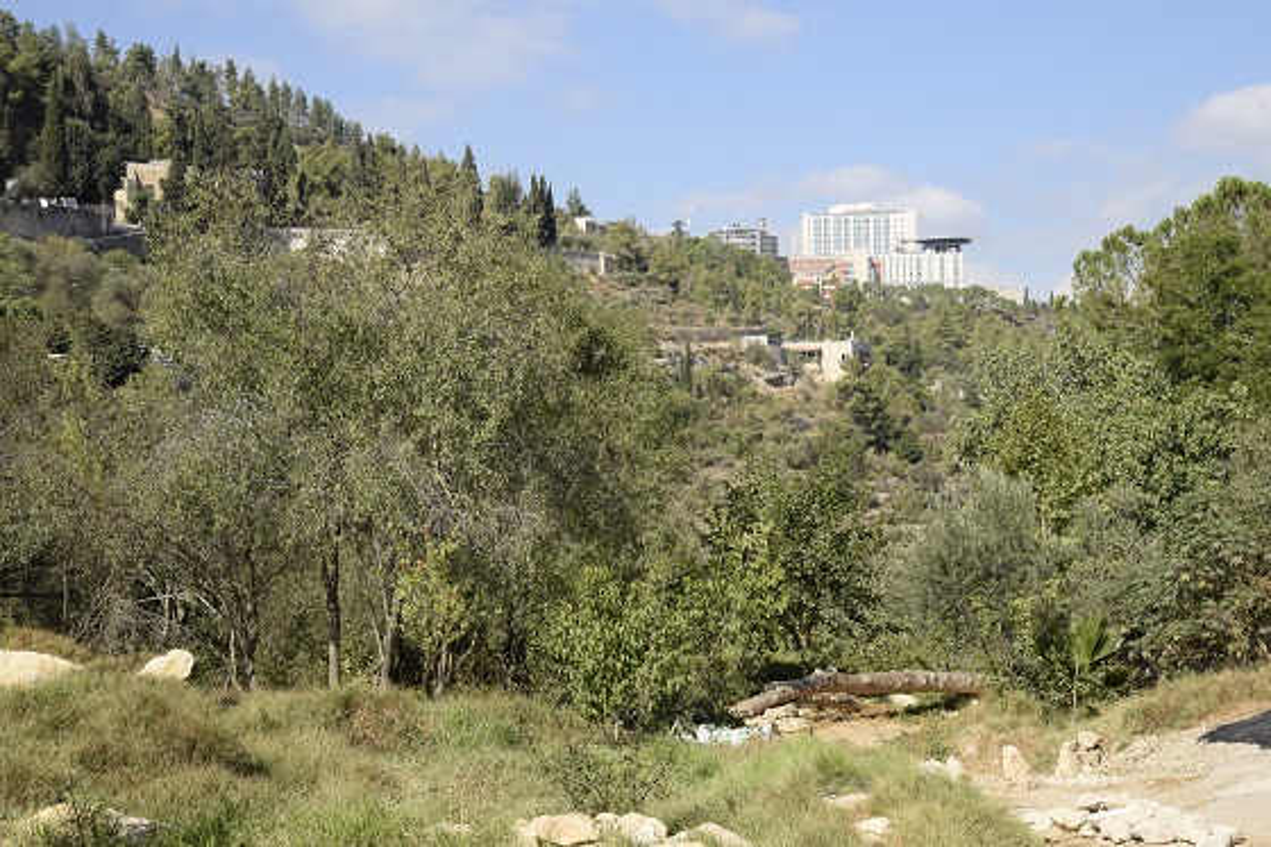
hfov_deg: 38.9
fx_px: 1800
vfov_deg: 26.5
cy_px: 424
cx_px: 636
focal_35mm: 51
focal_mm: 34
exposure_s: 1/500
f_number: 11
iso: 400
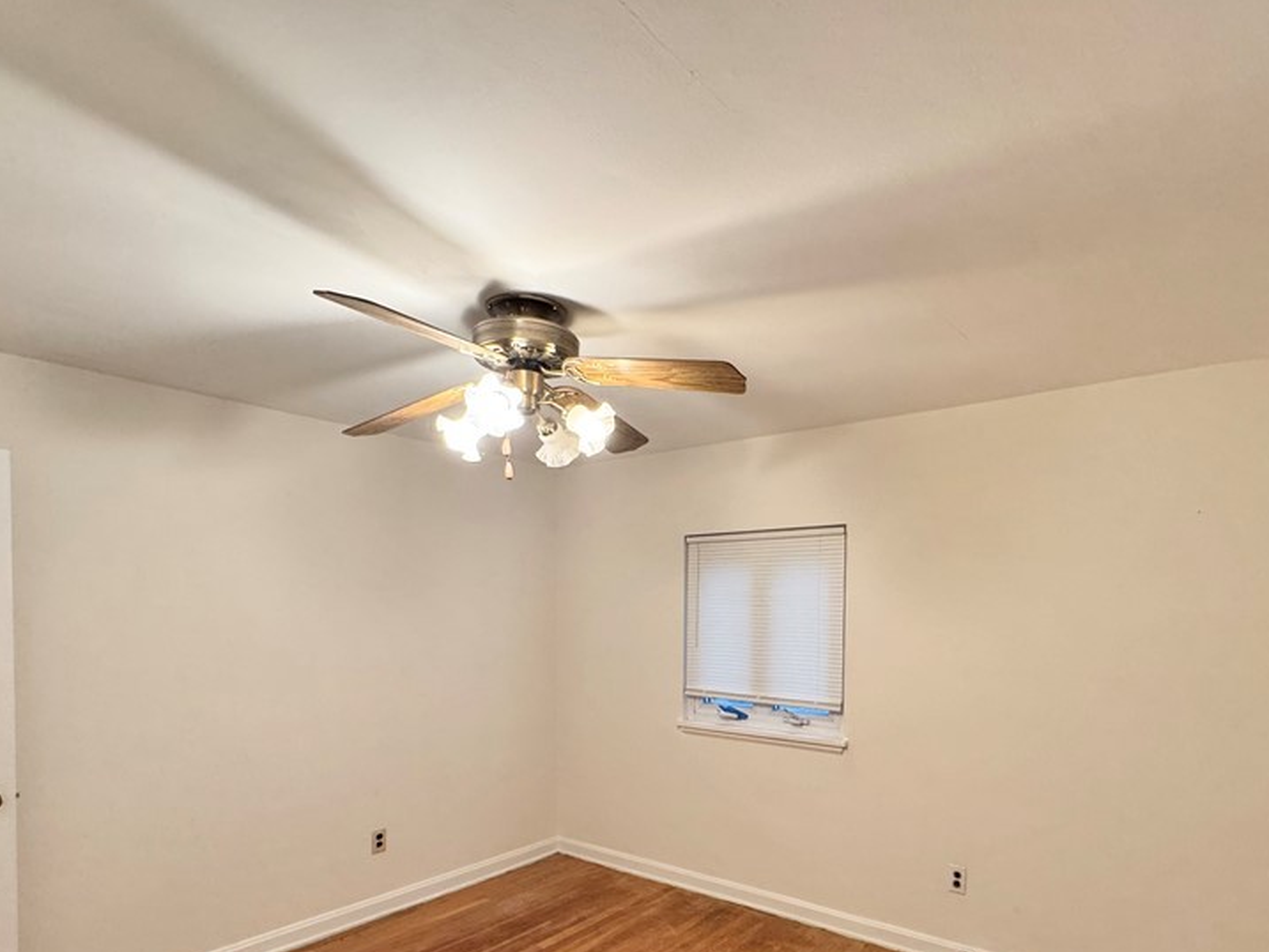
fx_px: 733
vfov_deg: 64.2
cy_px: 637
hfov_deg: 81.3
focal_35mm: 20
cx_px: 715
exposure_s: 1/60
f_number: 2.2
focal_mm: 2.22
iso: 250
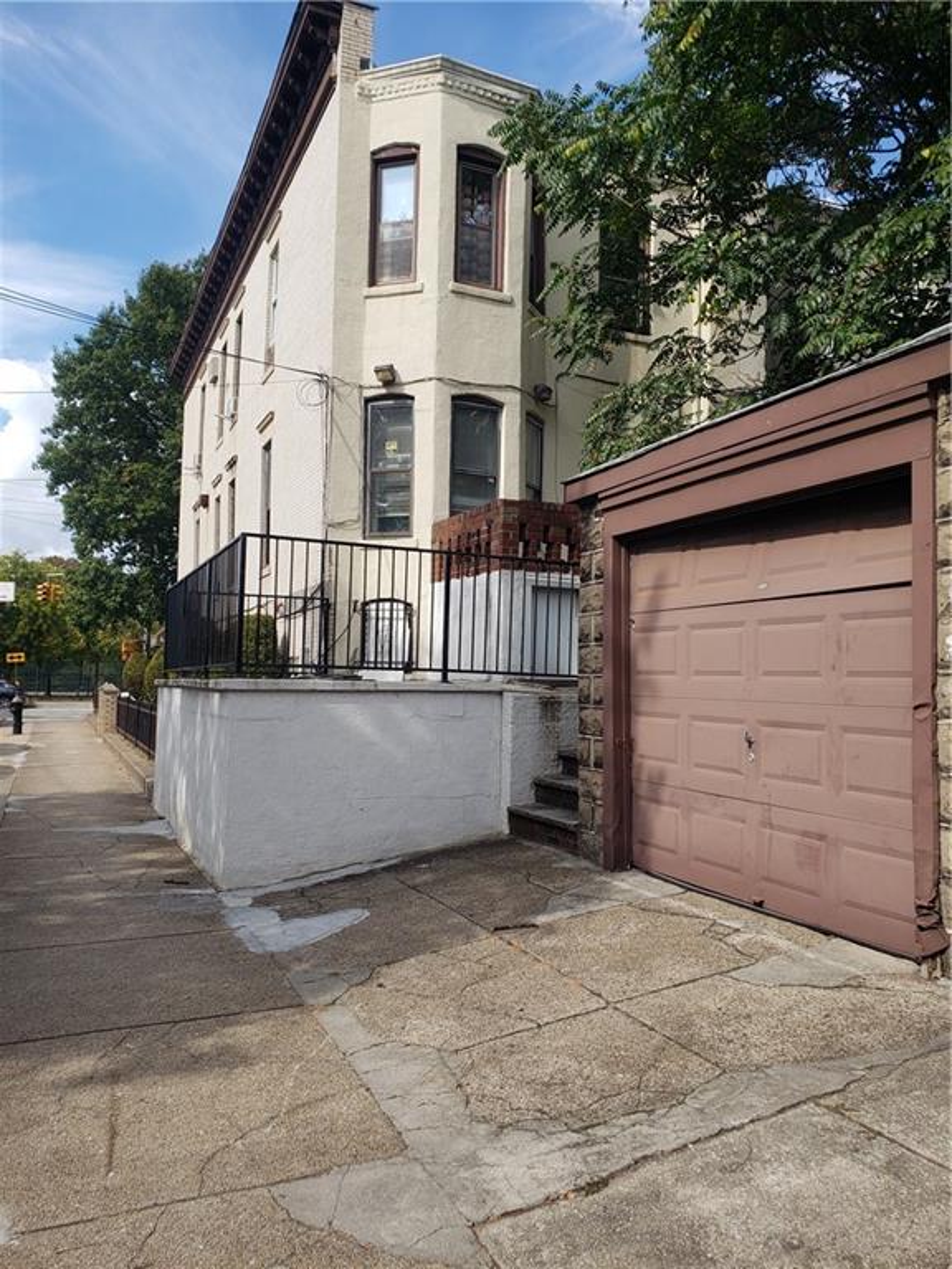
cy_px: 634
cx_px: 476
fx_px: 953
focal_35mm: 26
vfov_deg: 67.3
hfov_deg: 53.1
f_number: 2.4
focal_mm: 4.3
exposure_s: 1/899
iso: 50
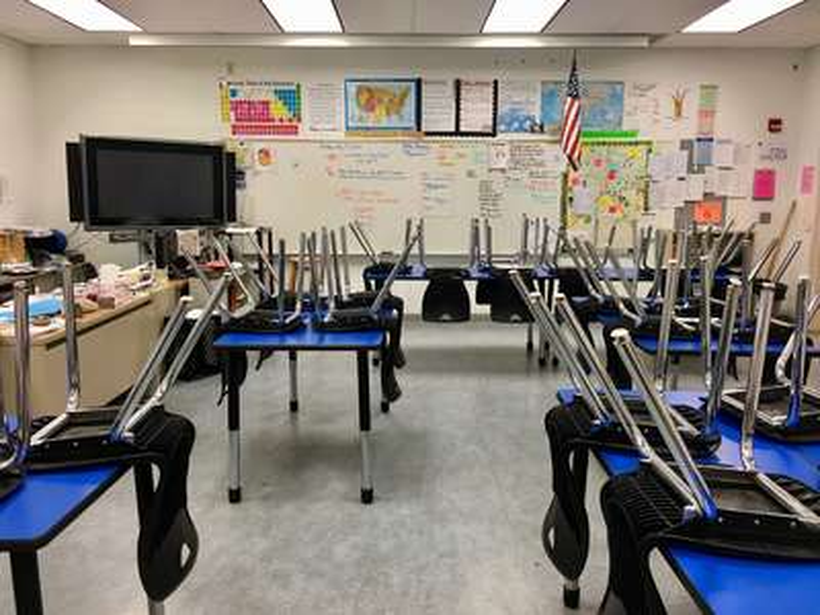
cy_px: 308
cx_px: 410
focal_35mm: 29
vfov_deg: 48.2
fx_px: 687
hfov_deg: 61.7
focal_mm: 4.15
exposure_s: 1/15
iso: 25
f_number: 2.2
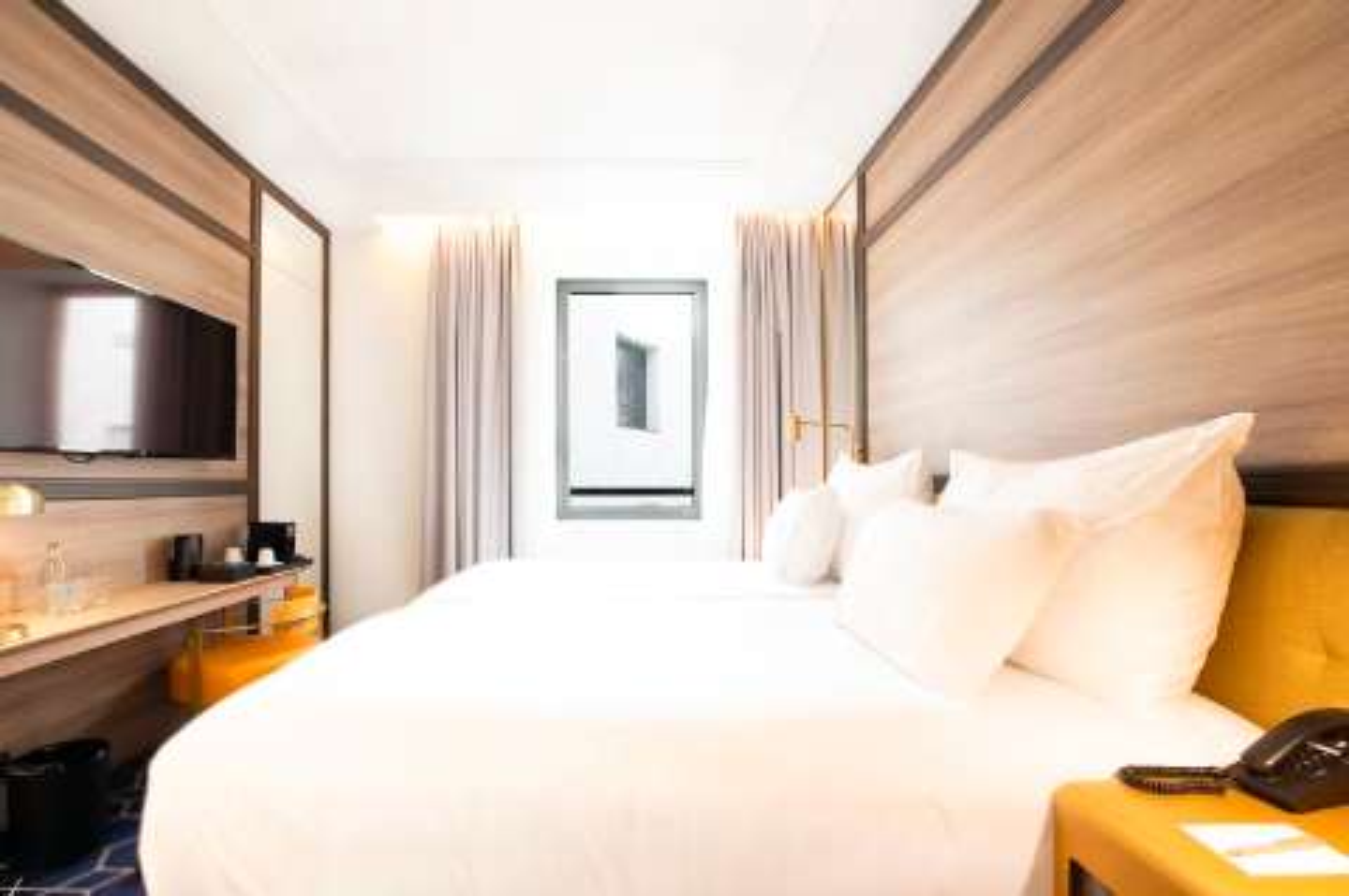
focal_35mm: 14
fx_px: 524
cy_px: 448
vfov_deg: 81.1
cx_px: 674
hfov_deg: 104.3
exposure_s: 1/50
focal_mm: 14
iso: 800
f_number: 16
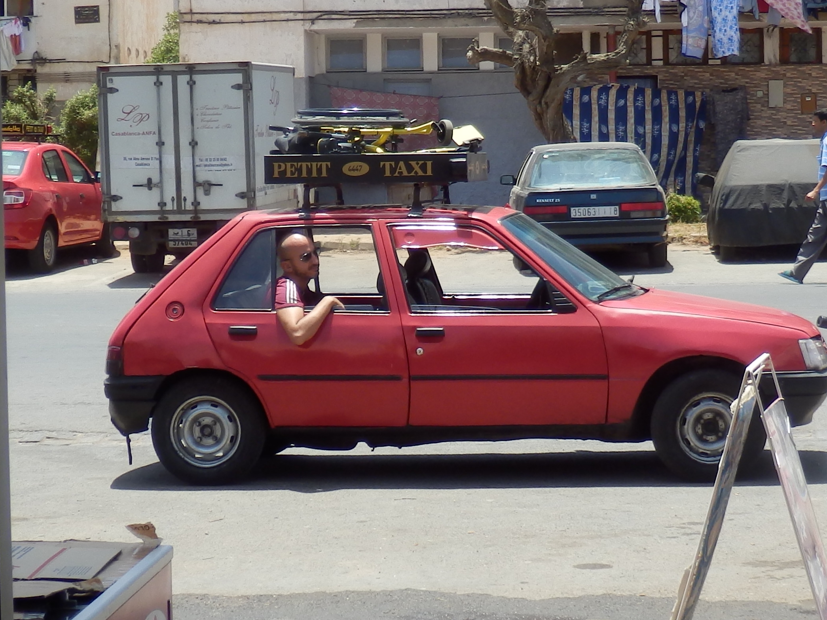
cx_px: 448
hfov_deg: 38.9
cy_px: 287
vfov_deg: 29.7
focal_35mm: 49
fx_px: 1171
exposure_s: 1/500
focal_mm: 7.3
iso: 80
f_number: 3.7
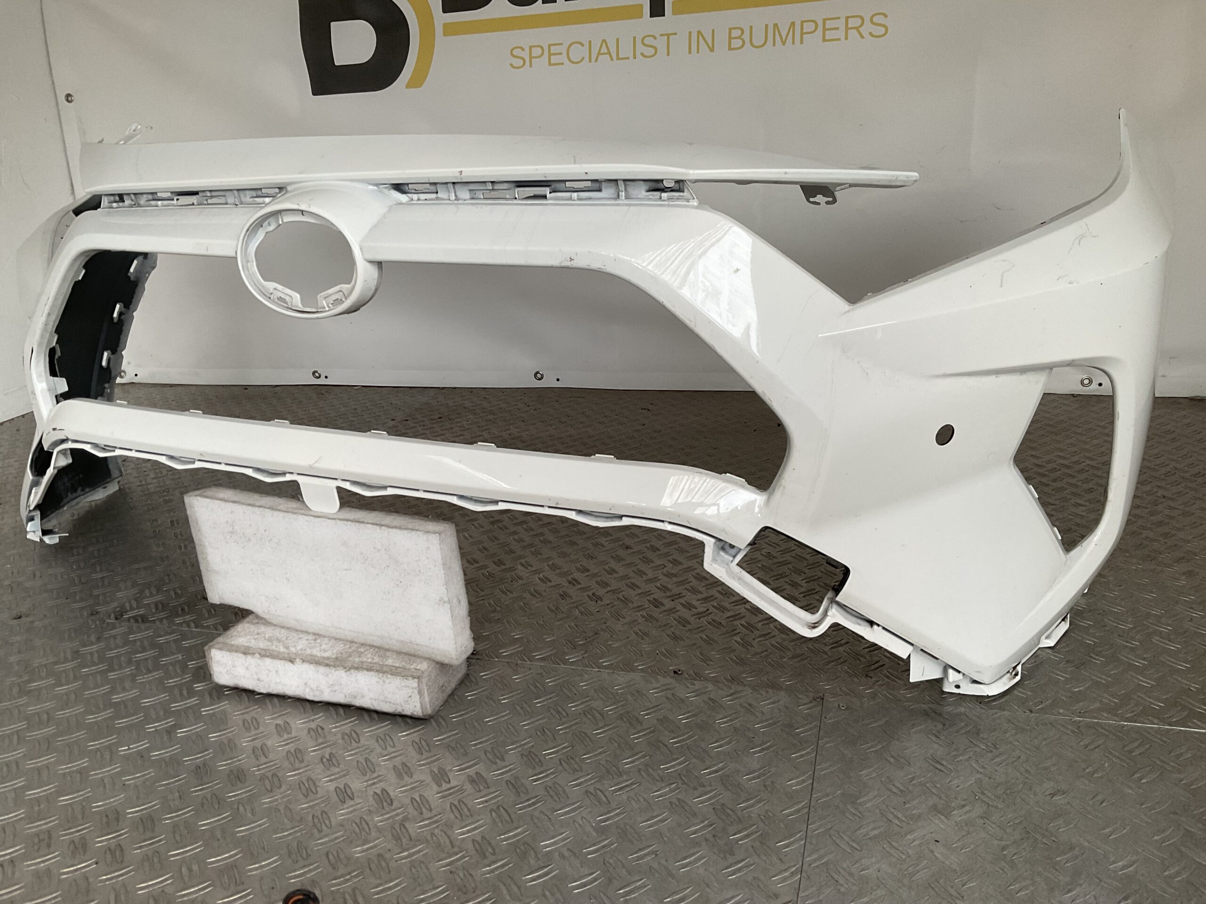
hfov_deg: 61.7
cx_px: 603
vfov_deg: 48.2
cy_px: 452
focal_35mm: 29
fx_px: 1010
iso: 64
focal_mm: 3
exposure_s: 1/100
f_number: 1.8
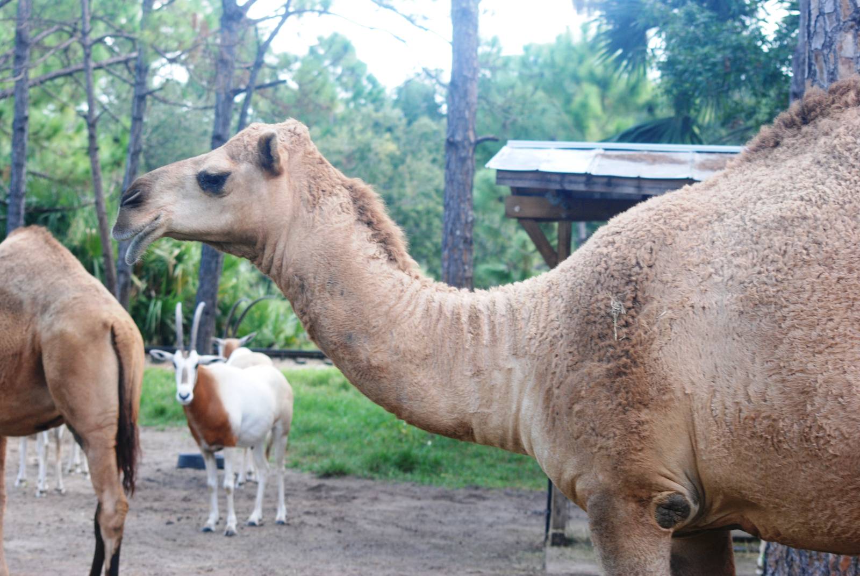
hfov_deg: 19.4
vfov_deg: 13.1
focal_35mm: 105
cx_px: 430
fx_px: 2511
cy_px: 288
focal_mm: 70
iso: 400
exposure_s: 1/160
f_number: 6.3
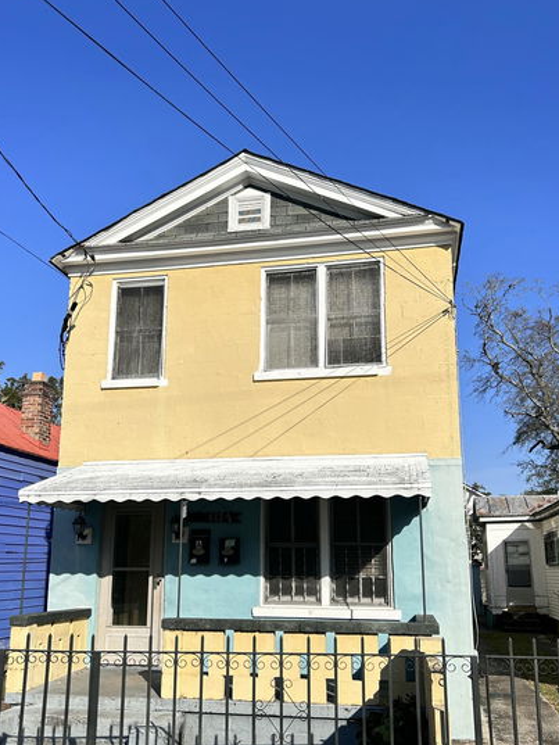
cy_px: 411
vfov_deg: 55.2
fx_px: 710
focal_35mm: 33
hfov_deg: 42.9
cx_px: 261
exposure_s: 1/3968
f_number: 1.5
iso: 50
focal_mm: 5.7
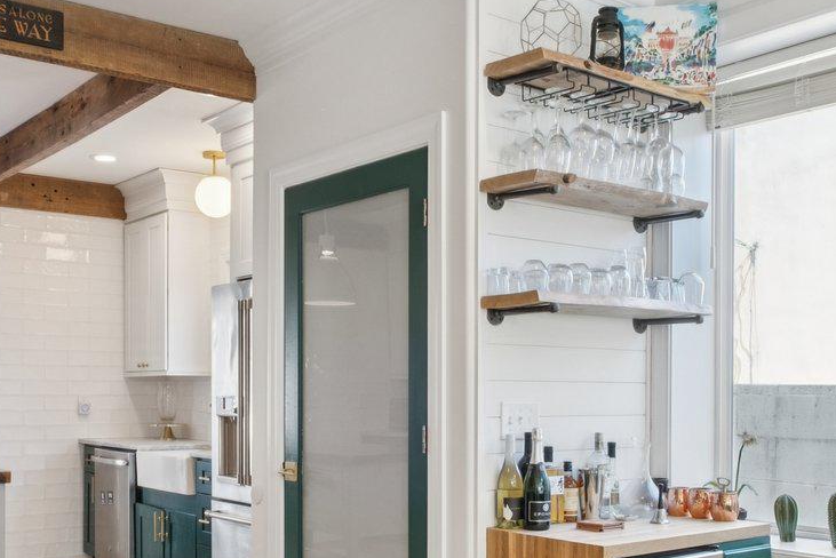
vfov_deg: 31.5
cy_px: 398
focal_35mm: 42
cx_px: 422
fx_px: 976
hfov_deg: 46.4
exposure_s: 1/13
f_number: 8
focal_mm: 10
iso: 250
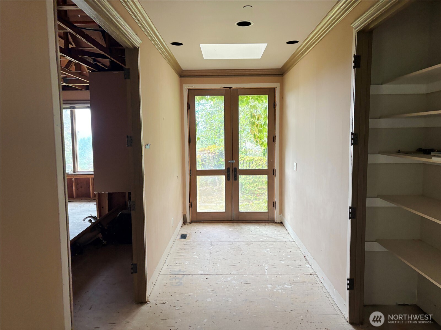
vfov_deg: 53.1
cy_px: 165
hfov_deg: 67.3
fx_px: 331
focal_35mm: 26
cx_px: 220
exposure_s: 1/62
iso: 125
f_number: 1.6
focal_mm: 5.96
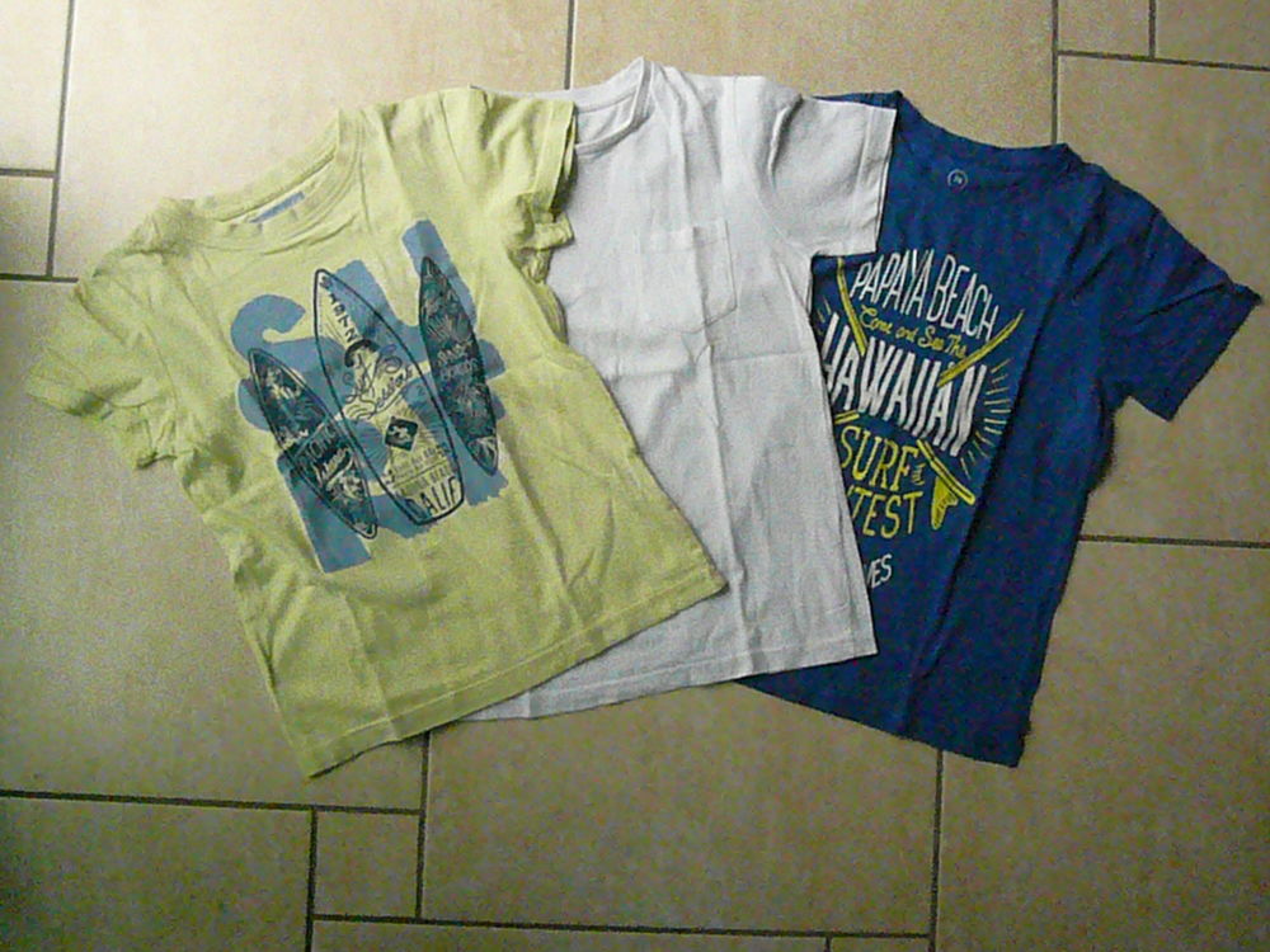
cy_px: 476
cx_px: 635
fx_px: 1247
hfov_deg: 54.0
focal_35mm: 34
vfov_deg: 41.8
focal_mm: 5.4
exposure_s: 1/1000
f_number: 9
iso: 3200
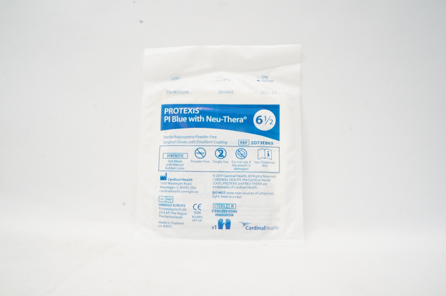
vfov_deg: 47.8
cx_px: 223
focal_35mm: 27
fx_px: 334
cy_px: 148
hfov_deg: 67.4
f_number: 20
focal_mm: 18
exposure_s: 1/13
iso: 1600
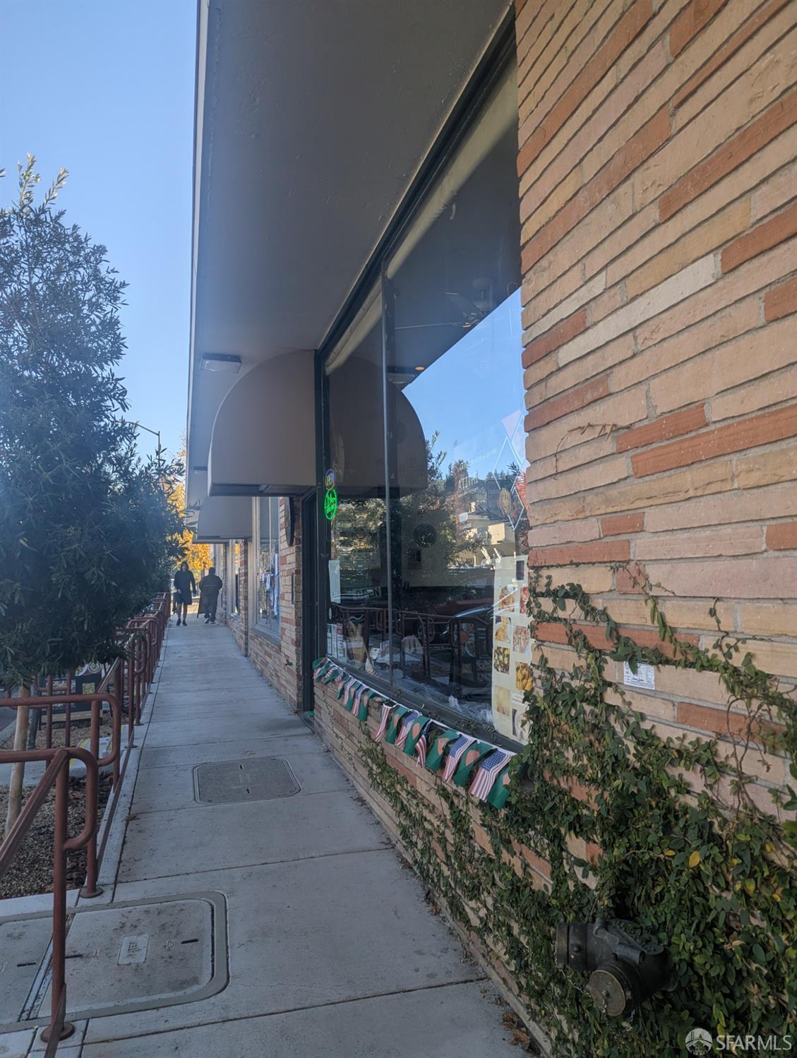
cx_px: 398
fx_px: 735
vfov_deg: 71.5
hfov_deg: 56.9
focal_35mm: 24
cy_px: 529
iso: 45
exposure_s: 1/765
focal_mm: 6.81
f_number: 1.85
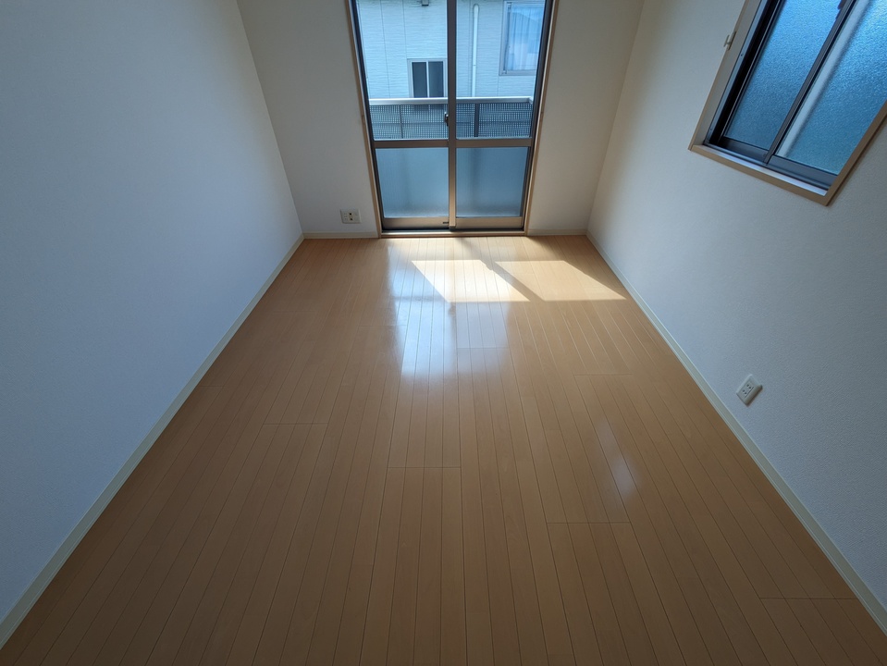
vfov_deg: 85.7
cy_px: 333
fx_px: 359
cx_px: 444
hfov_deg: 102.0
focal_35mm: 14
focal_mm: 1.83
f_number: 2.2
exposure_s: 1/583
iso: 51
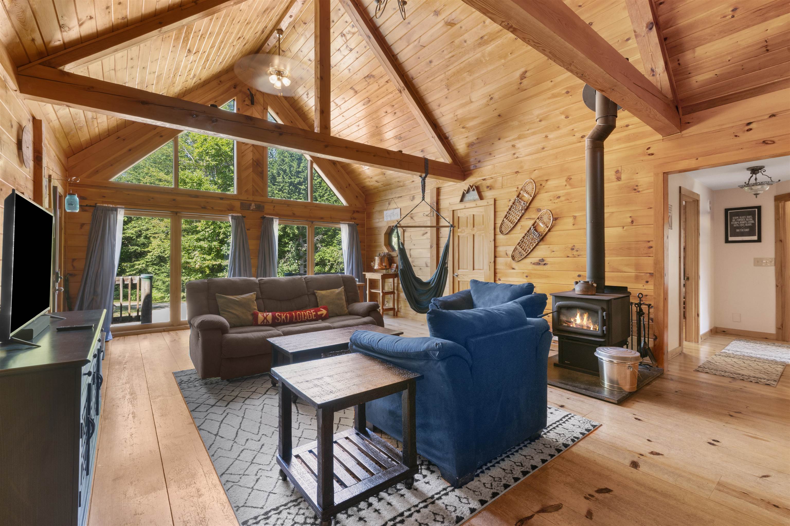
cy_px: 263
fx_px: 329
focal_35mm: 15
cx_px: 395
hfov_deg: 100.4
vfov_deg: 77.2
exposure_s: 1
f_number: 11
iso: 320
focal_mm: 15
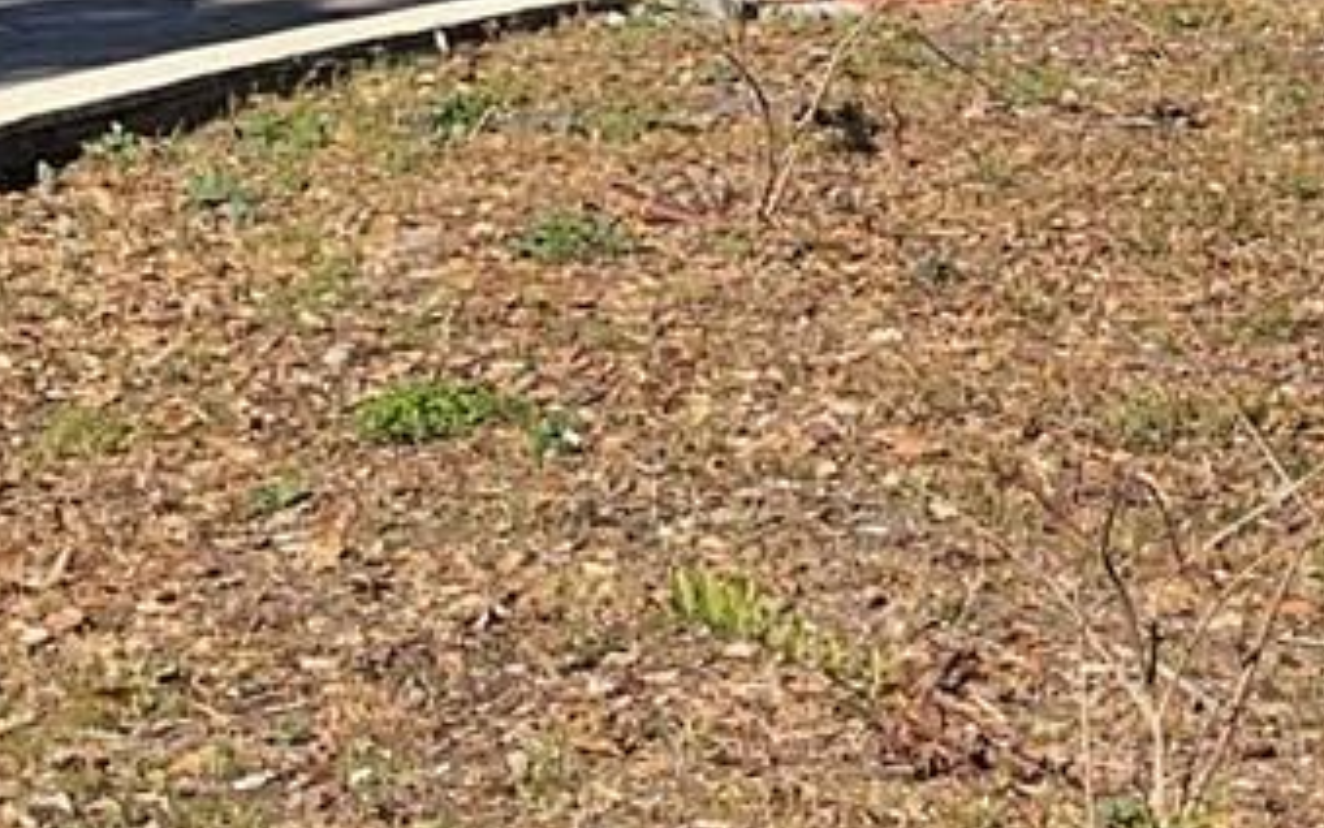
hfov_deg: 14.3
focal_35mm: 145
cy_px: -43
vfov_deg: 9.0
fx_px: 5233
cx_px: 1168
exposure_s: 1/1577
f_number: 1.8
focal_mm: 3
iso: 16
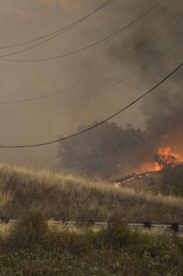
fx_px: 4211
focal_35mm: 550
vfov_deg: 3.8
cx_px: 134
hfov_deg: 2.5
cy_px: 46
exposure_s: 1/1000
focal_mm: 200
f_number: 4
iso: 400
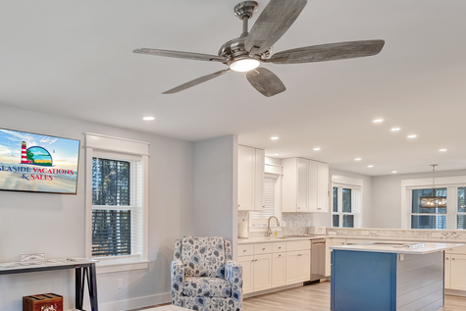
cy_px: 236
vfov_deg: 44.8
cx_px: 105
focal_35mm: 28
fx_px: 363
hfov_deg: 61.0
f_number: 8
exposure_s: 1/10
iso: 320
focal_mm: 13
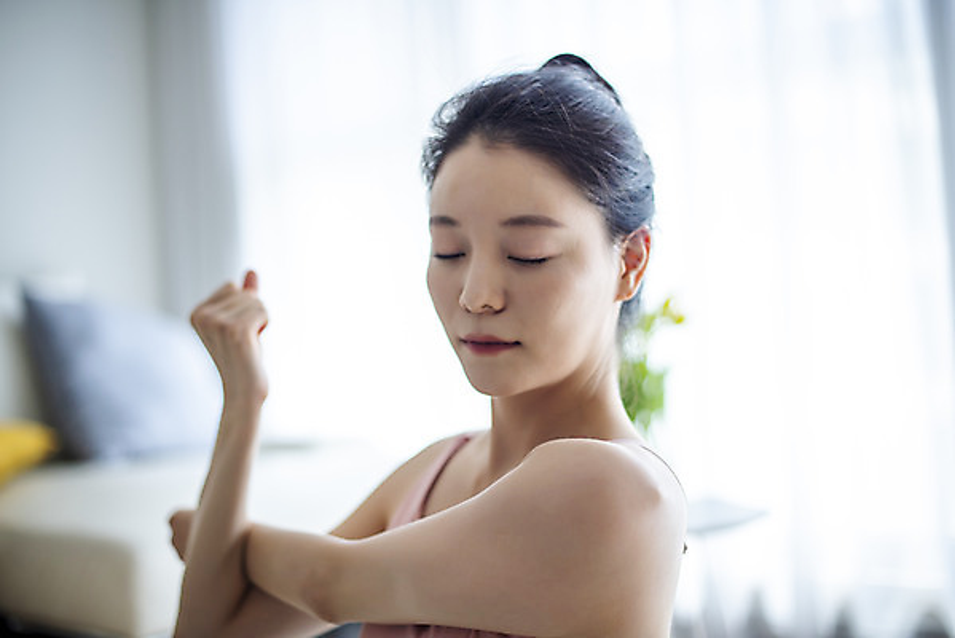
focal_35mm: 50
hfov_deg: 39.6
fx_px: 1327
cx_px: 478
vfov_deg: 27.0
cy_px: 319
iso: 400
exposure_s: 1/400
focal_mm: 50
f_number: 2
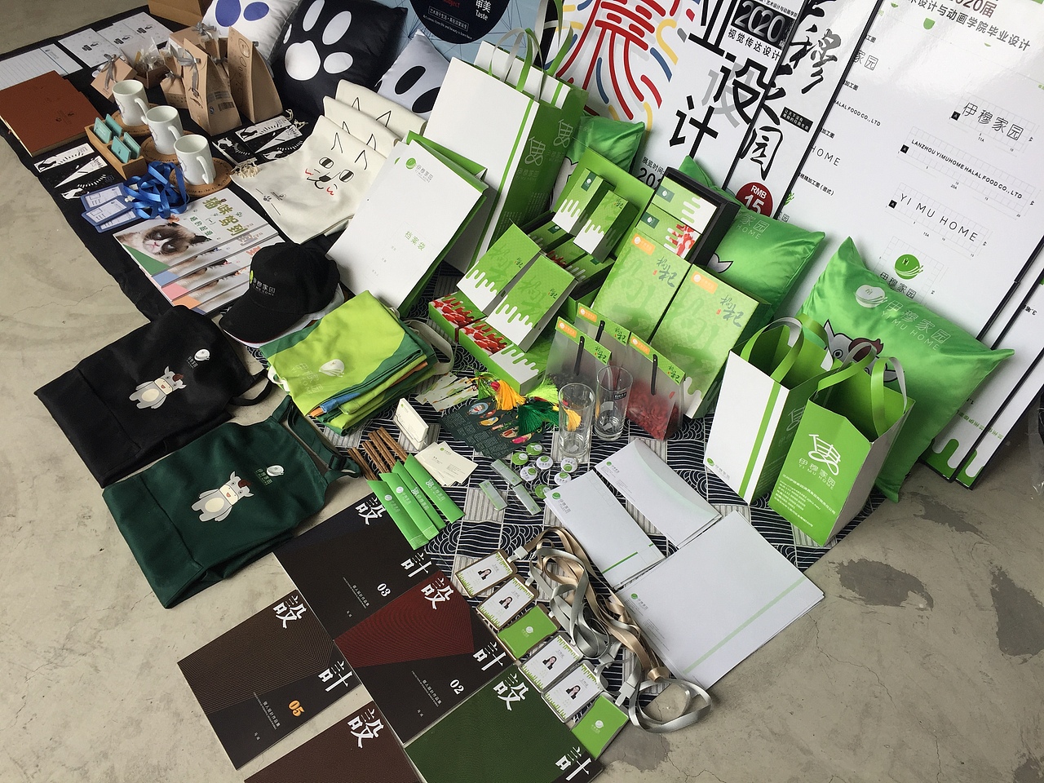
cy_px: 392
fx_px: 875
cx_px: 522
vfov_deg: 48.2
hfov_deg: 61.7
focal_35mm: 29
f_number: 2.2
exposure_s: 1/255
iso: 32
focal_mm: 4.15
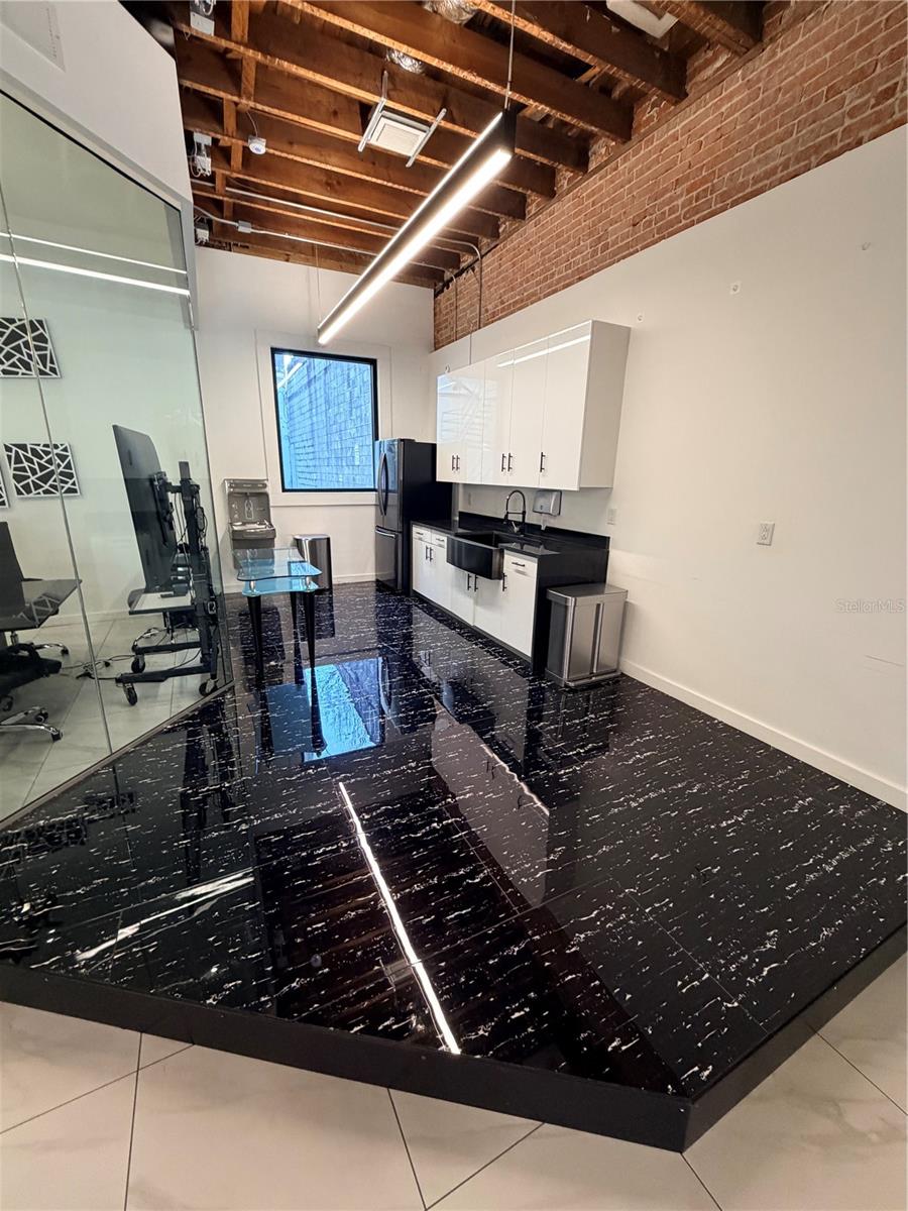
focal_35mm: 14
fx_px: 490
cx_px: 454
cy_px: 606
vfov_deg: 102.1
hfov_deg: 85.7
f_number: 2.2
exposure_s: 1/60
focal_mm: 2.22
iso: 320
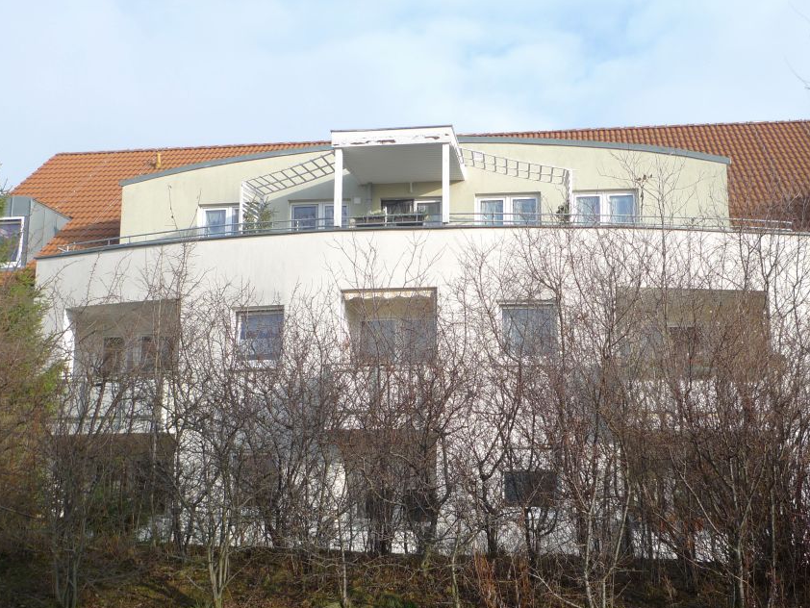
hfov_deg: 48.8
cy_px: 343
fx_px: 889
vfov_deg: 37.7
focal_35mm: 38
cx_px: 461
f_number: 2.8
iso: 80
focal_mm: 6.8
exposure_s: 1/500
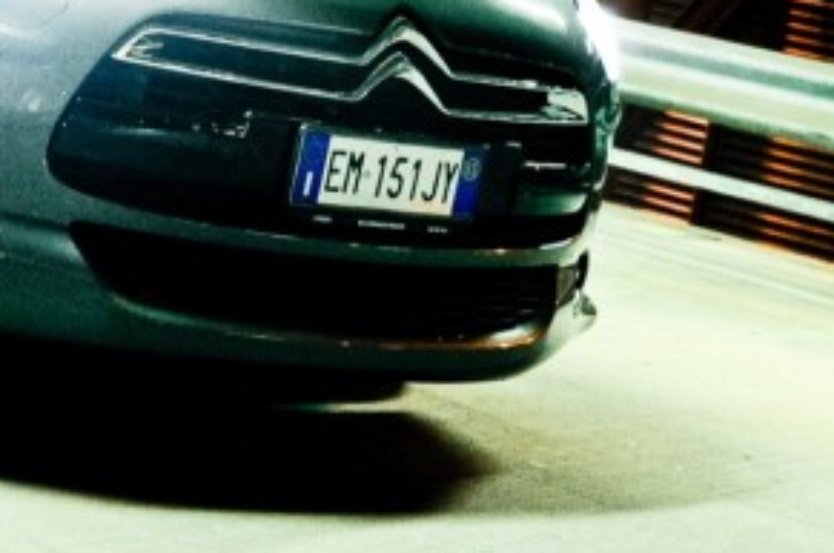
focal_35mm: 110
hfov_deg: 18.5
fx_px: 2544
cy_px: -110
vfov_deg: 12.1
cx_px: 252
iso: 3200
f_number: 4
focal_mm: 32
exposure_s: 1/50
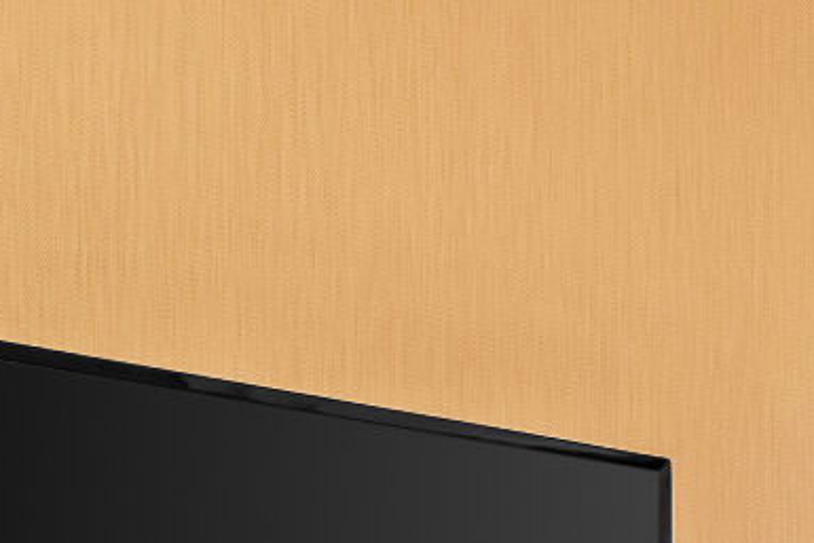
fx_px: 4230
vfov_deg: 6.8
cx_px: 1668
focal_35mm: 187
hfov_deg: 10.1
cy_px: 1435
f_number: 11
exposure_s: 6
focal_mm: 24
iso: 400
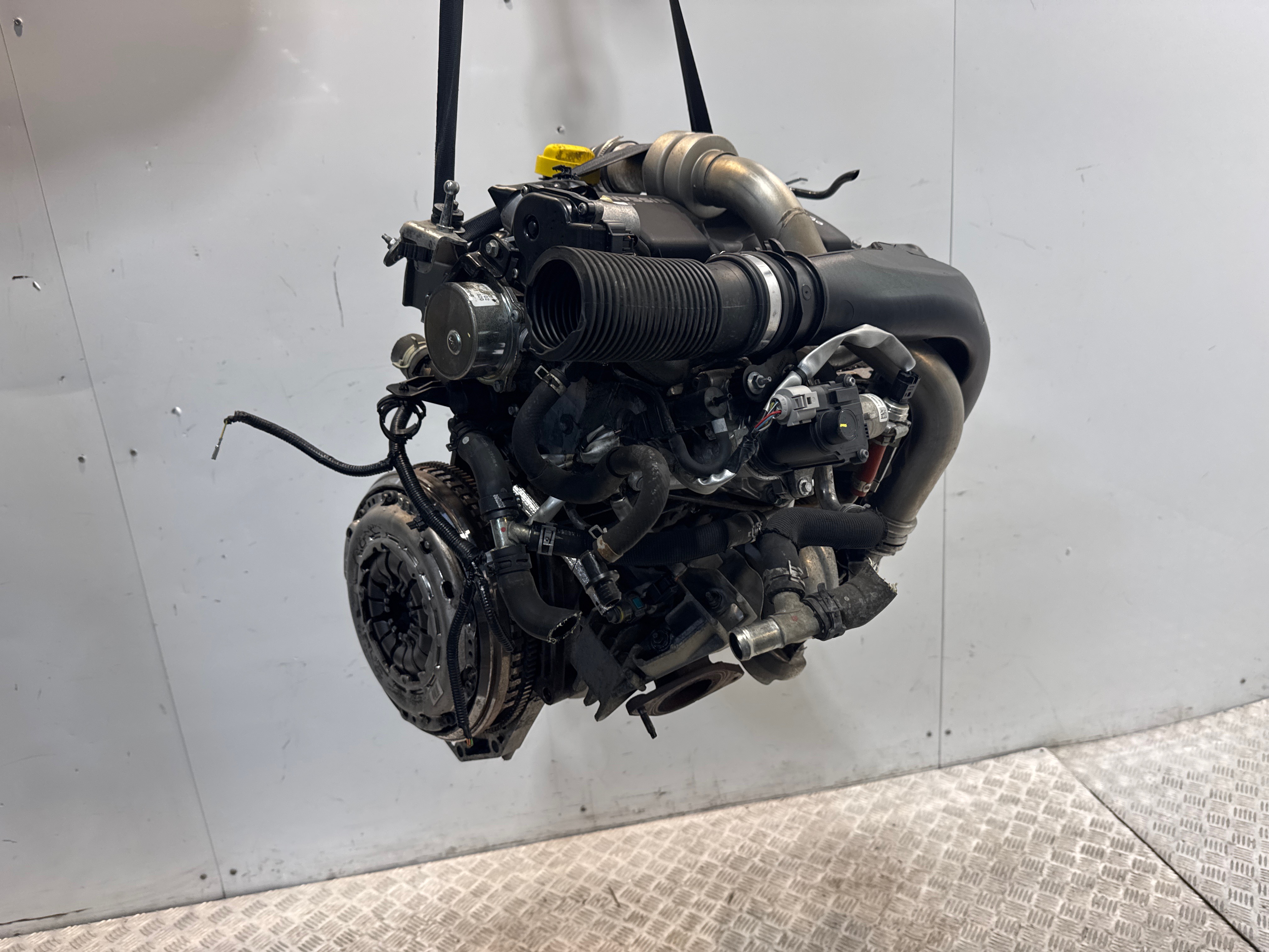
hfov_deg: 71.6
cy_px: 476
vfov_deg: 56.8
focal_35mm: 24
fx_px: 880
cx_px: 634
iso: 64
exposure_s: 1/100
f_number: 1.78
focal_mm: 6.76
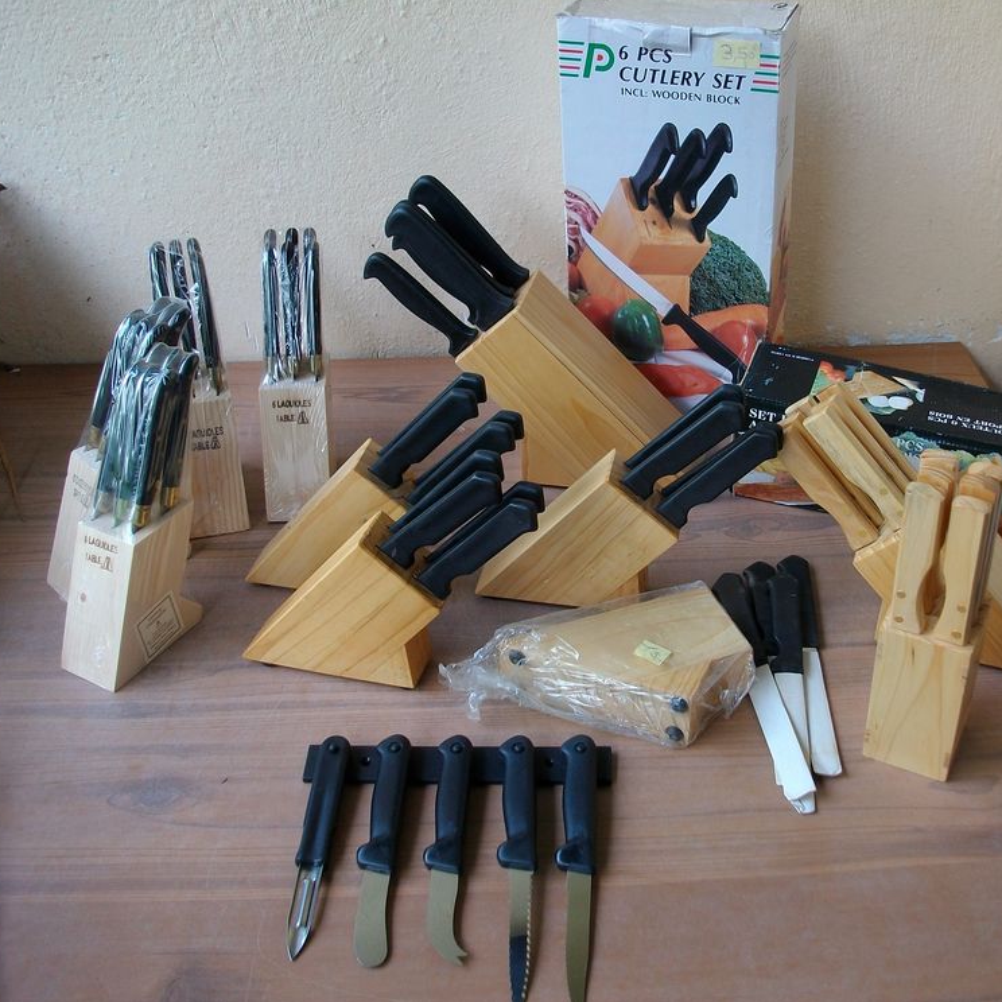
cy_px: 502
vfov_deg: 43.9
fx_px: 1244
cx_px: 610
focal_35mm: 38
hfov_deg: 43.6
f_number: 2.9
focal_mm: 5.7
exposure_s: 1/40.1
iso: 80
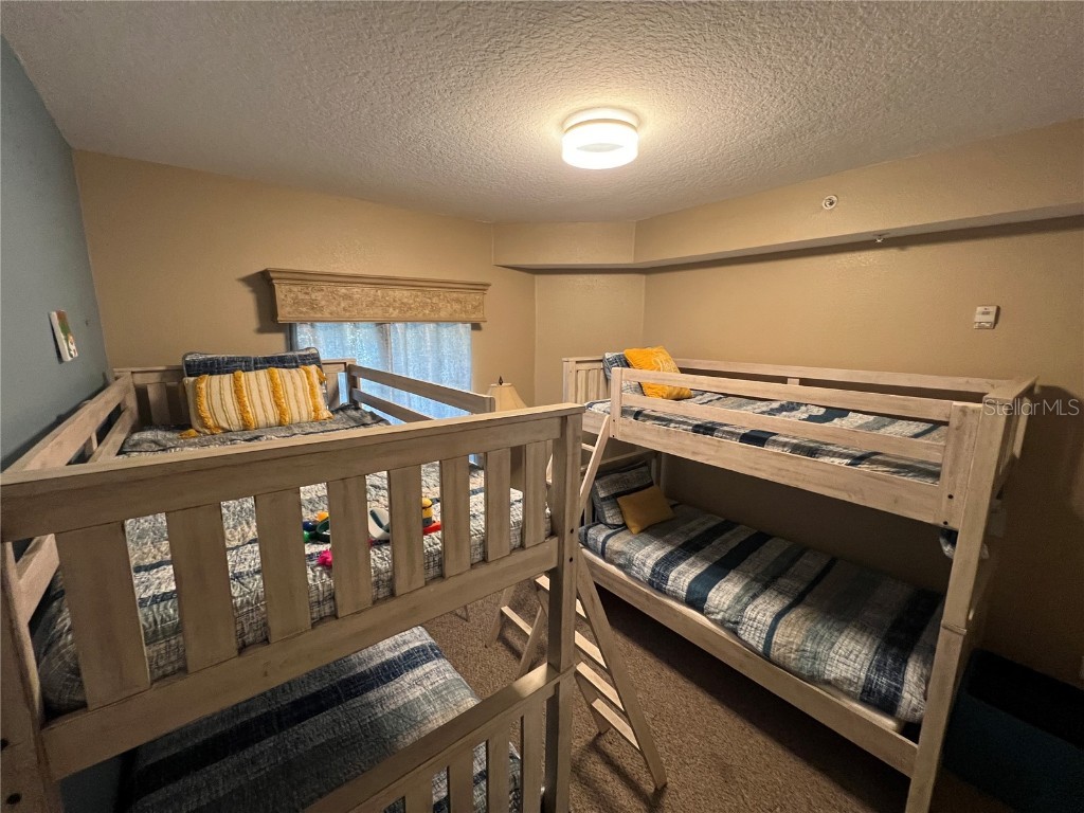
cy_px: 406
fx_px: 407
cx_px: 542
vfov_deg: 89.9
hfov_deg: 106.2
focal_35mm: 13
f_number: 1.8
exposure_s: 1/60
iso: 500
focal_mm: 1.57
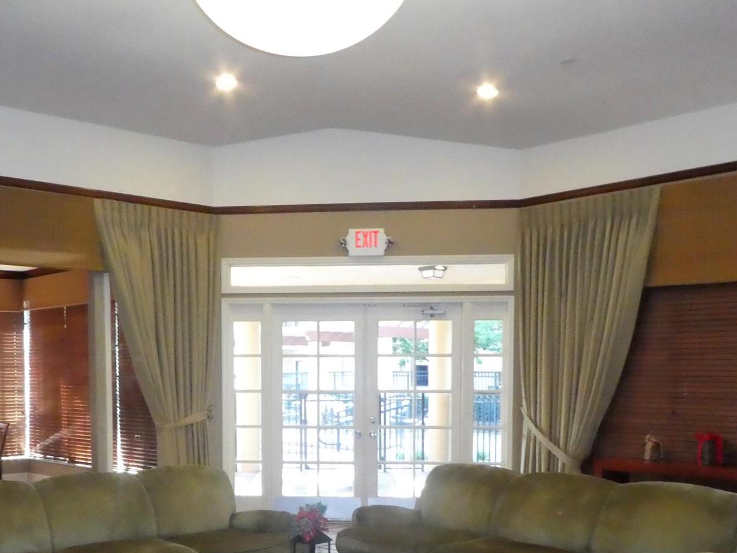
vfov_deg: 34.0
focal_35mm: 41
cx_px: 273
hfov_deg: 45.4
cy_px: 450
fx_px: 873
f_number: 4
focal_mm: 4.3
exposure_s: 1/60
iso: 1250
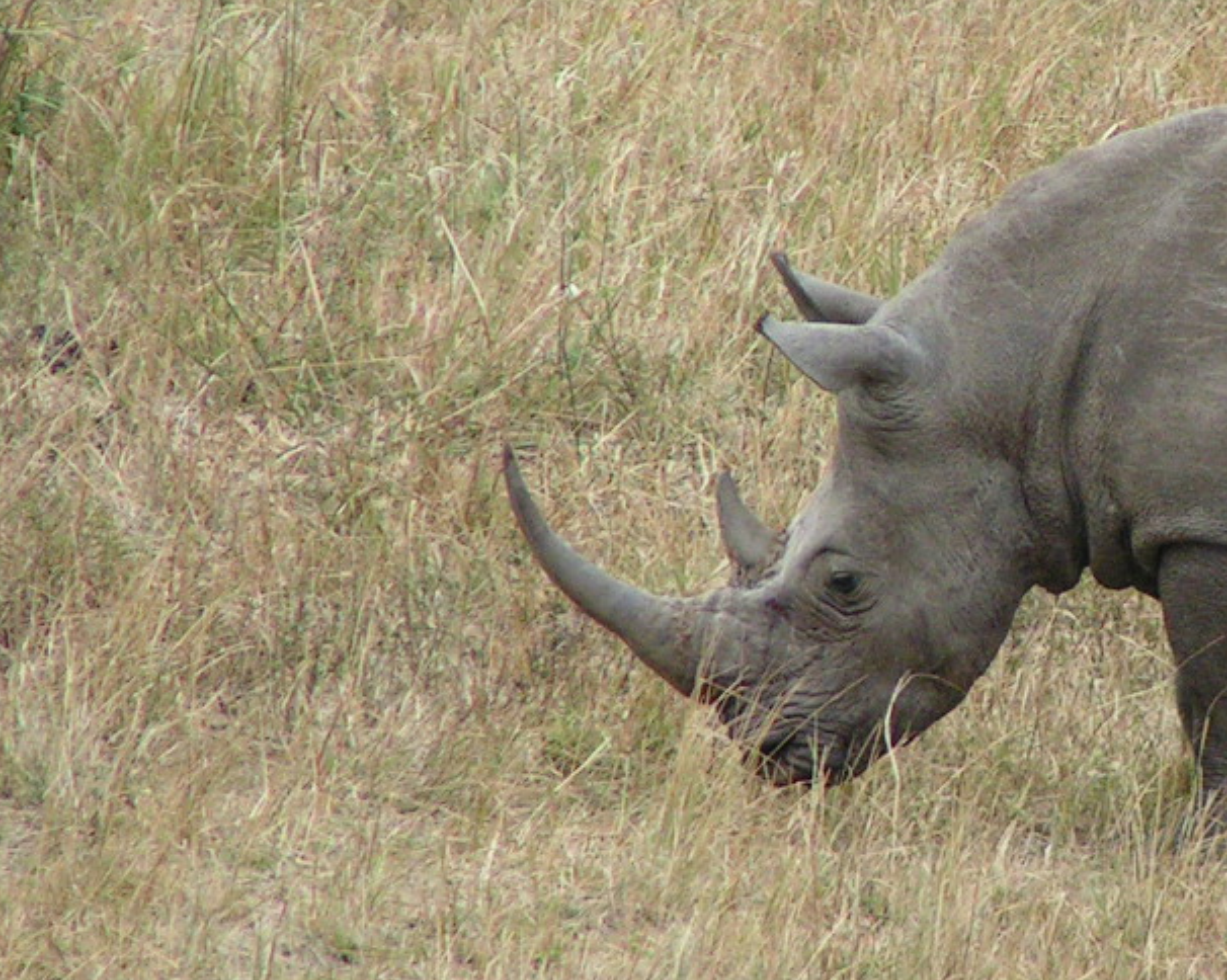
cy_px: 466
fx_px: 28452
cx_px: 1243
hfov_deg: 2.5
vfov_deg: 2.0
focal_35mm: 784
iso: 125
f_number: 3.5
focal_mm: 58
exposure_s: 1/400
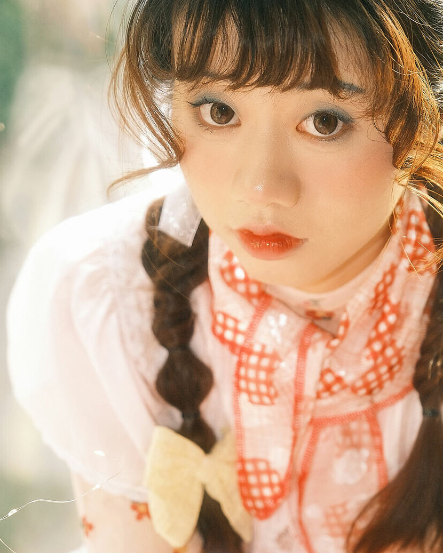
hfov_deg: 13.5
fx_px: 1868
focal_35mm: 114
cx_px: 195
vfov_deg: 16.8
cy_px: 324
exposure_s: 1/125
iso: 250
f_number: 2.8
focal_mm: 53.3
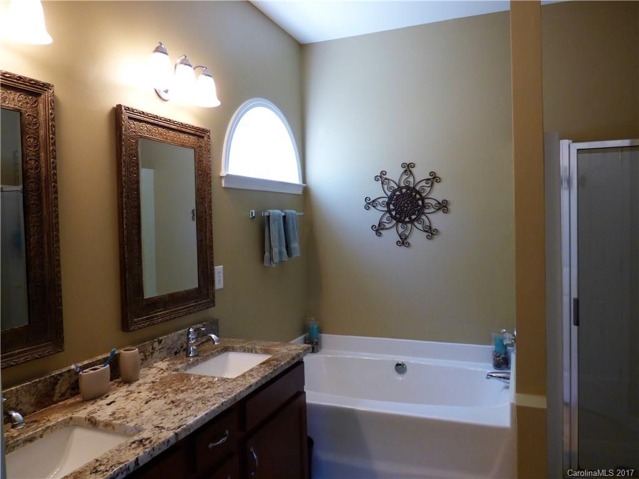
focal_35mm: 25
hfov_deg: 69.4
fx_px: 461
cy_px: 240
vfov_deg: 54.9
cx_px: 320
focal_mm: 4.42
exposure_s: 1/60
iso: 250
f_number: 3
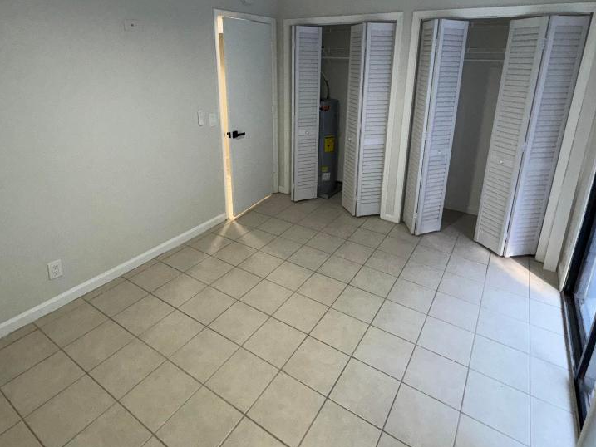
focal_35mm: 20
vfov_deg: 64.7
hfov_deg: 81.7
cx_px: 304
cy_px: 159
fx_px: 344
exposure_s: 1/101
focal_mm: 2.22
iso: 200
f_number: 2.2
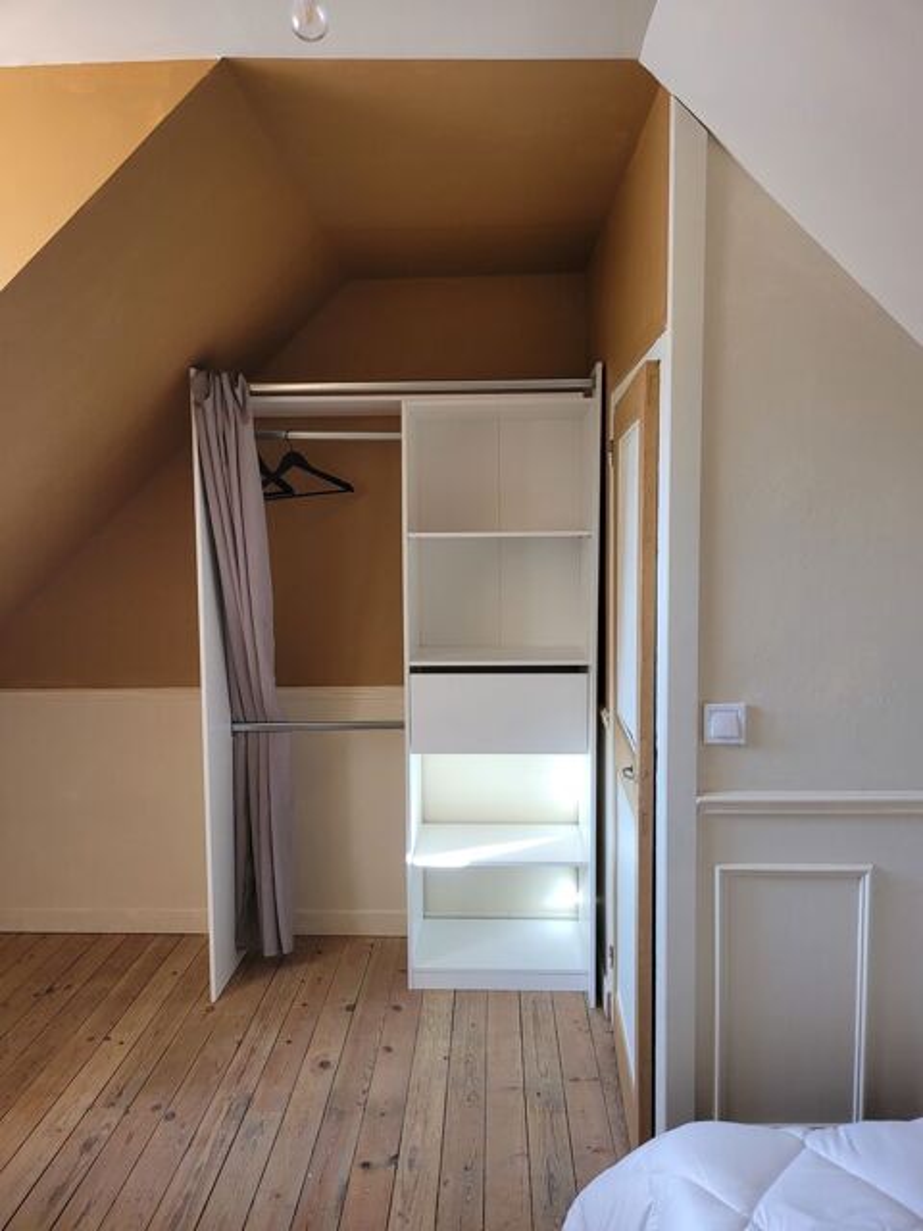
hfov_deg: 53.1
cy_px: 616
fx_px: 924
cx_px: 462
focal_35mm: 26
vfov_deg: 67.3
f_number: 1.8
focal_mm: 5.4
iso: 200
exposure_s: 1/100
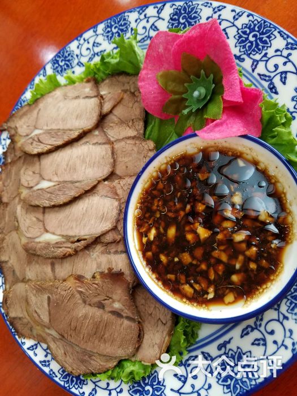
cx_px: 148
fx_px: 297
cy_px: 198
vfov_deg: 67.3
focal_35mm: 26
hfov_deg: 53.1
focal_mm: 4.2
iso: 100
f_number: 1.7
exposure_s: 1/50
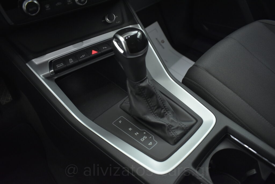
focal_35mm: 27
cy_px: 92
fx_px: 206
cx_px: 138
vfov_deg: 48.0
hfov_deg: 67.4
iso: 1600
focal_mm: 18
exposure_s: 1/80
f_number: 3.5
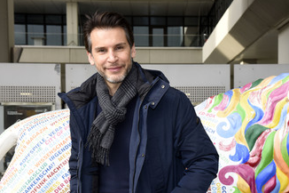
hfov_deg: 26.6
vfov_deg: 17.9
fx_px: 610
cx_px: 177
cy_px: 130
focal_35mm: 76
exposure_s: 1/160
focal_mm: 55
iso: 800
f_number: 8
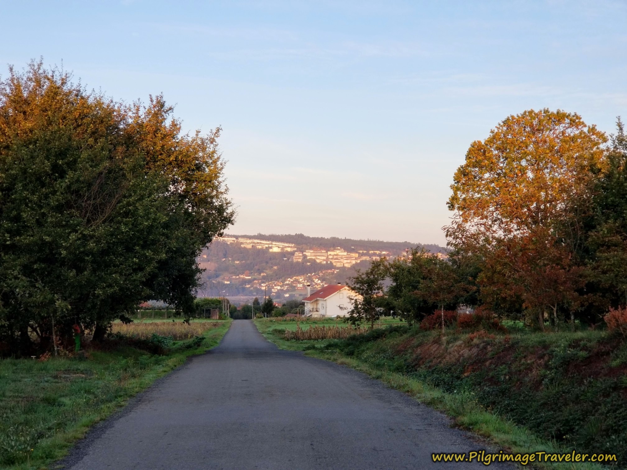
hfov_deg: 36.8
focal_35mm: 52
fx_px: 942
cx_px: 314
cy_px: 235
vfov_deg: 28.0
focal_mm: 6
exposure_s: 1/118
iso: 25
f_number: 2.4
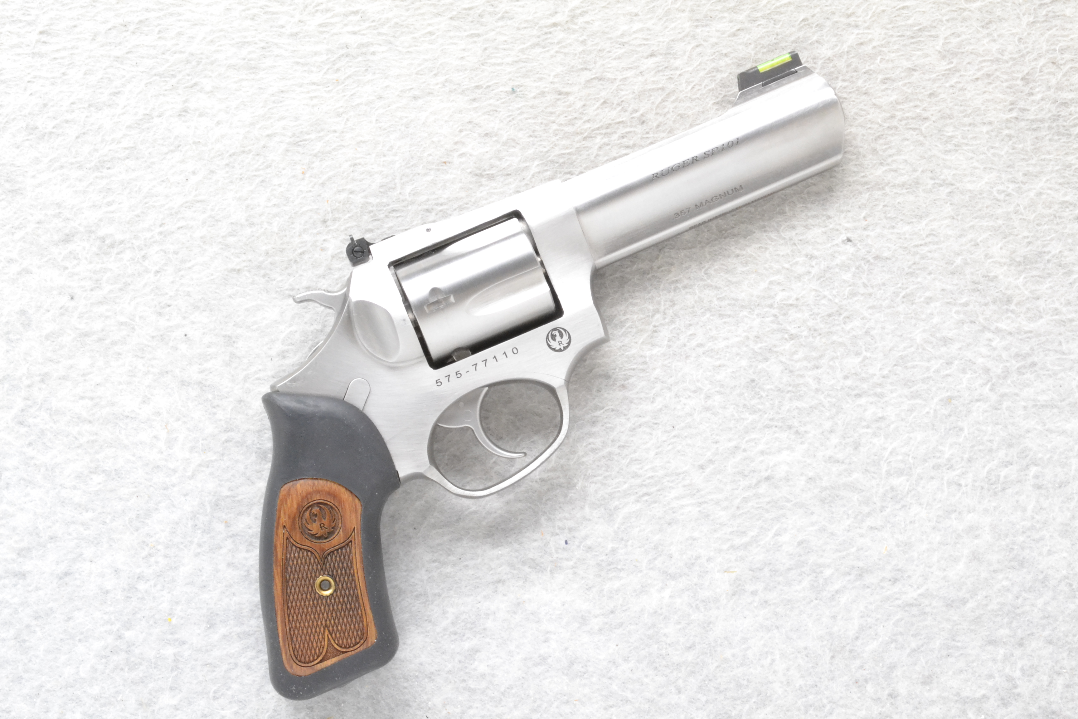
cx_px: 539
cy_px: 360
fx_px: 2021
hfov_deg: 29.9
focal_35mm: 68
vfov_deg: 20.2
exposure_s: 1/60
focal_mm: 45
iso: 3200
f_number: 20
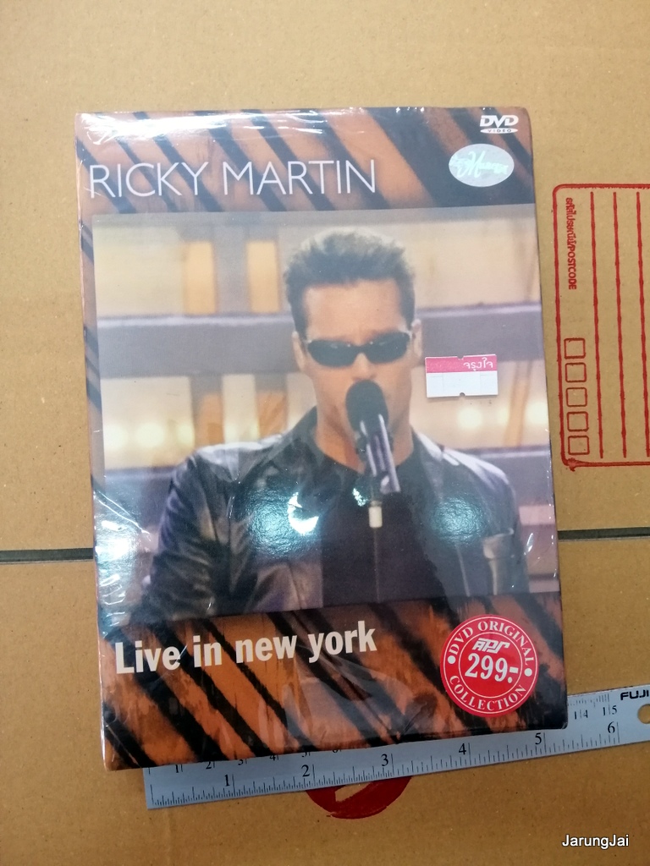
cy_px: 433
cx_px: 325
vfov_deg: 67.3
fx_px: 651
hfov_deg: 53.1
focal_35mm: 26
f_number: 2.2
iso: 400
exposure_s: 1/33.3
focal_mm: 3.81
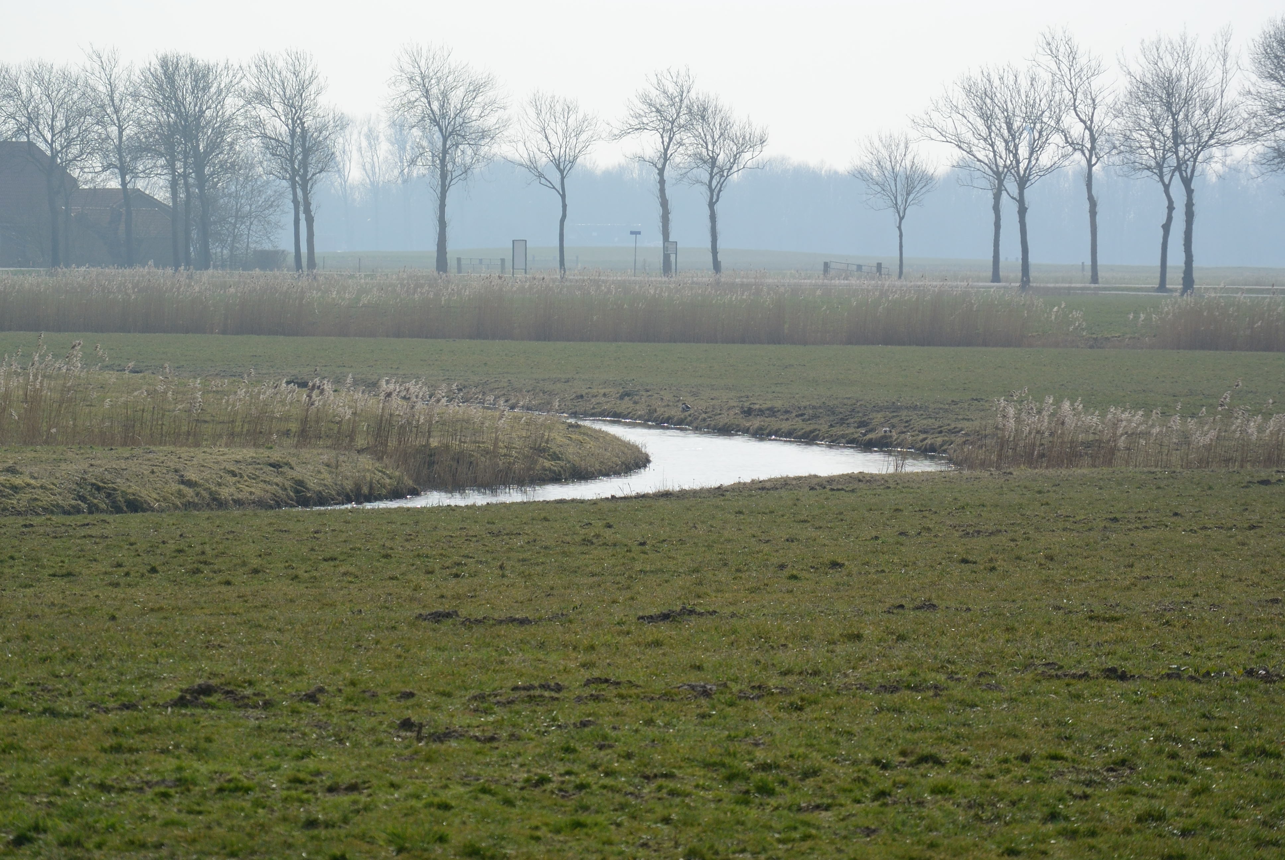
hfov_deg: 9.2
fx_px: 8005
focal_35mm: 224
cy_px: 430
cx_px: 642
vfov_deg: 6.2
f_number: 5
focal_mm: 83.2
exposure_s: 1/800
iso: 100
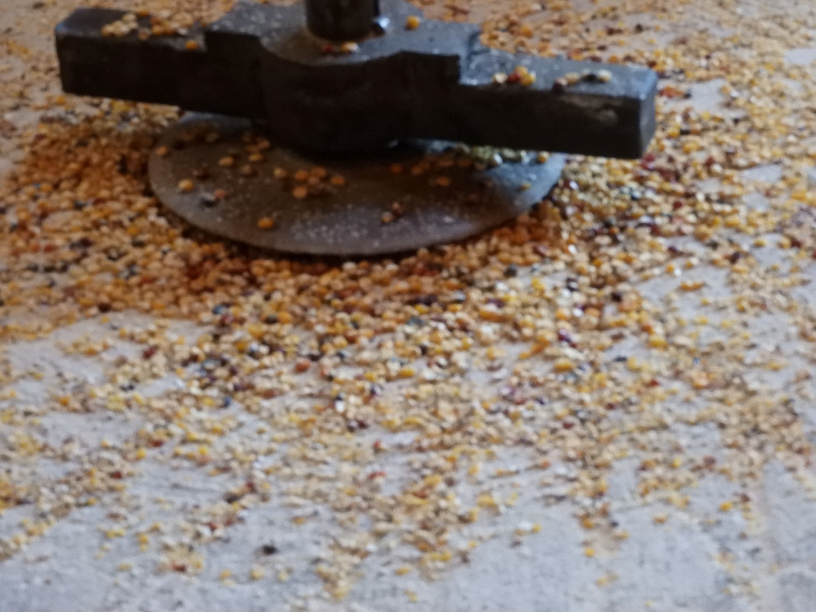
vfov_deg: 15.6
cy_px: 306
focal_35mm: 95
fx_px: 2239
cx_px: 408
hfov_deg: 20.7
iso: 1600
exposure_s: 1/50
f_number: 4.8
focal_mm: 17
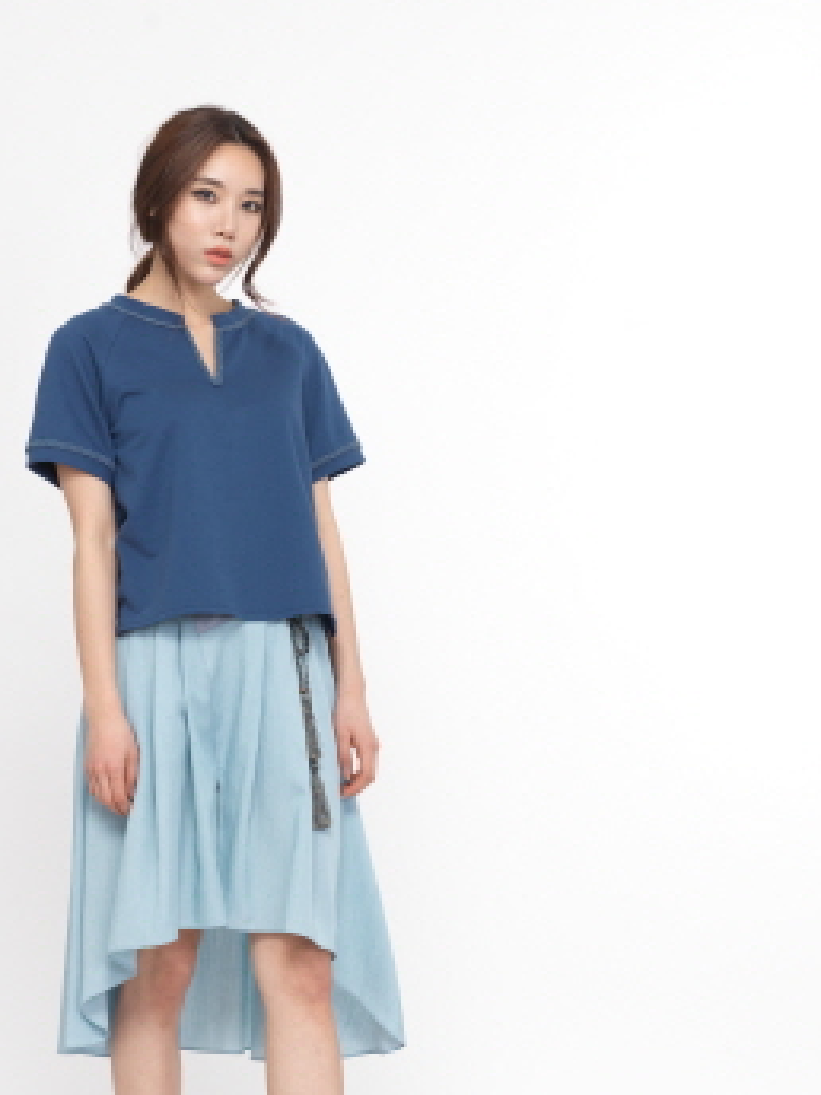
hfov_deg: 13.7
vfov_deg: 18.2
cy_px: 449
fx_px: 3415
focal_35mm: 108
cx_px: 194
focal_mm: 80
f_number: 9
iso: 100
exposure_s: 1/250
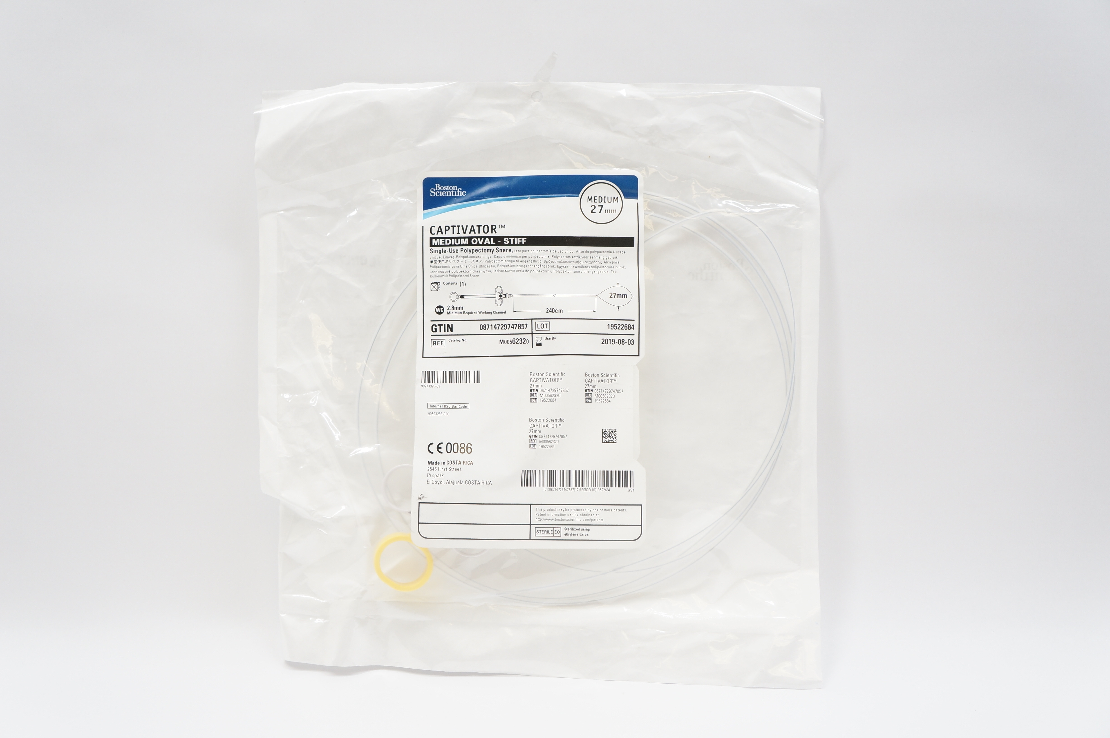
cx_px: 555
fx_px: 1155
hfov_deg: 51.3
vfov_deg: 35.4
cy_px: 369
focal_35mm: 38
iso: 400
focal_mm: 25
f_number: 5
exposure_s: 1/80
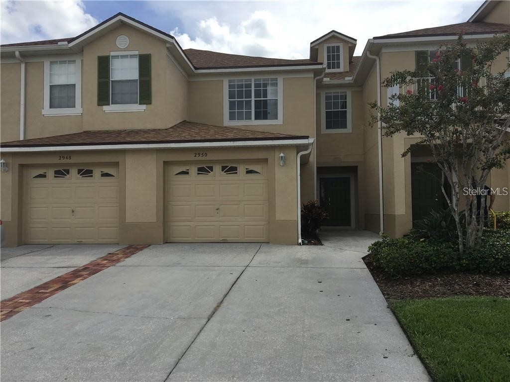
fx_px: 427
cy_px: 191
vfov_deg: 48.2
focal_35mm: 29
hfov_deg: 61.7
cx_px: 255
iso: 25
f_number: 2.2
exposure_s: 1/1538
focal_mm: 4.15
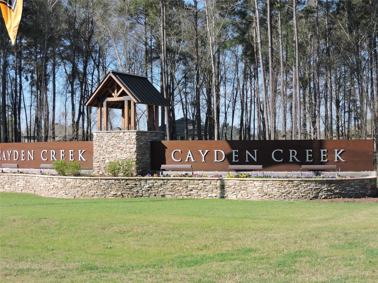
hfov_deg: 27.8
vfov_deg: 21.0
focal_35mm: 70
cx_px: 189
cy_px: 142
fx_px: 764
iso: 100
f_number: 3.9
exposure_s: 1/500
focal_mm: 12.5
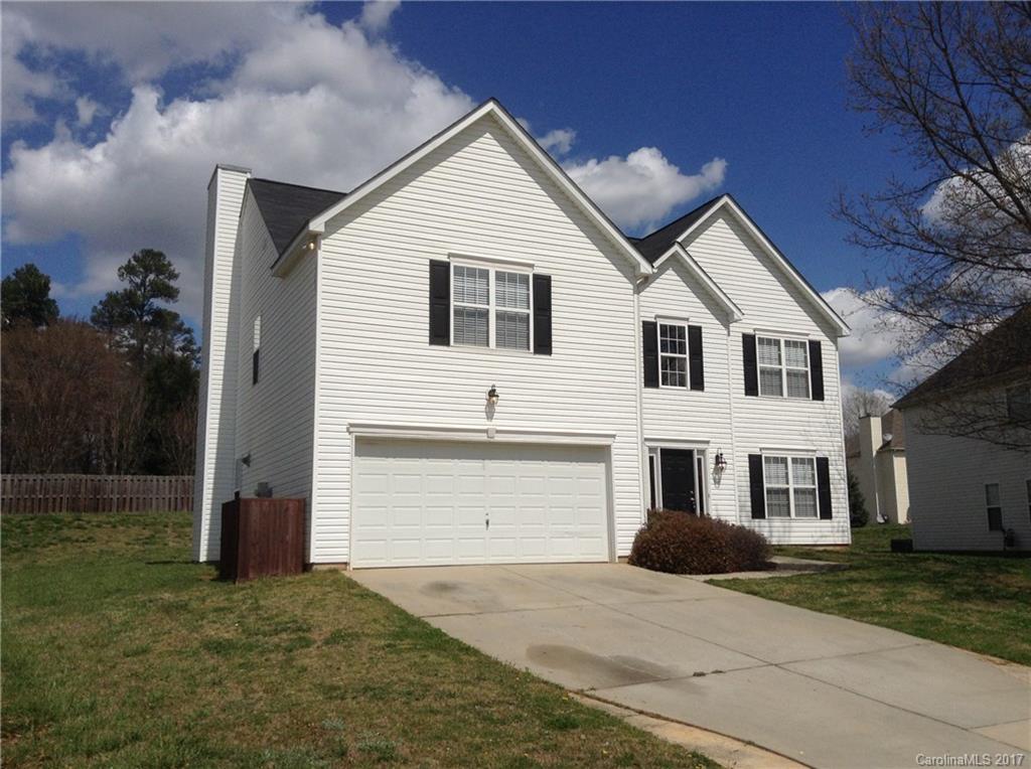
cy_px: 384
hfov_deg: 55.4
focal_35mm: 33
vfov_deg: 42.8
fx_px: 981
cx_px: 516
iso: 25
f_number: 2.4
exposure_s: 1/3861
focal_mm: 3.3
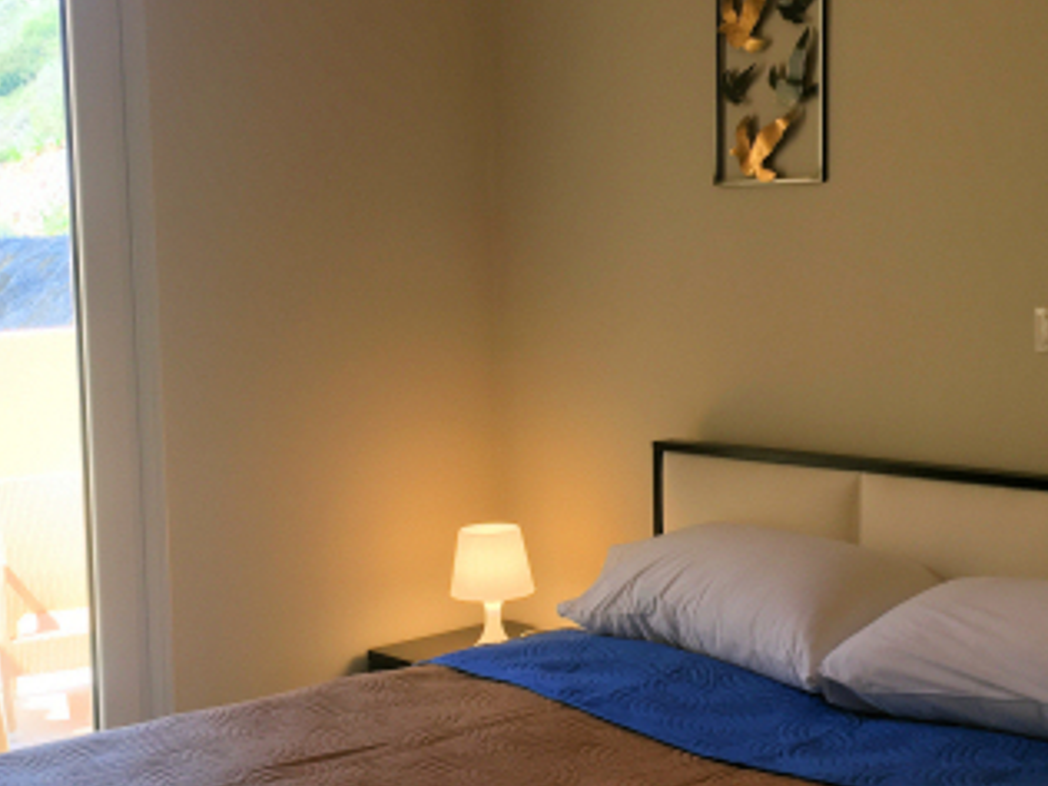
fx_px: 1544
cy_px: 408
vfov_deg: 28.6
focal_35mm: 51
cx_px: 575
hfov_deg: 37.5
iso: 32
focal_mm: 4.15
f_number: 2.2
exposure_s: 1/50
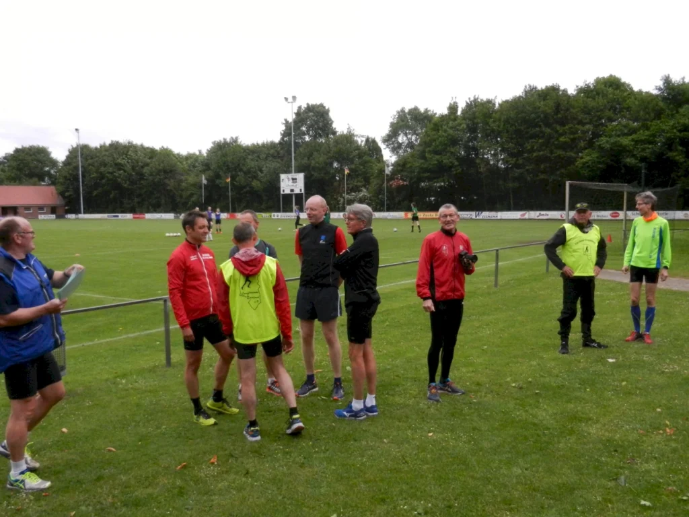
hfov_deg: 55.4
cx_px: 344
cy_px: 258
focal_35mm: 33
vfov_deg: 42.9
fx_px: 657
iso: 800
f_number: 3.8
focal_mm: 5.9
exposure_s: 1/1000
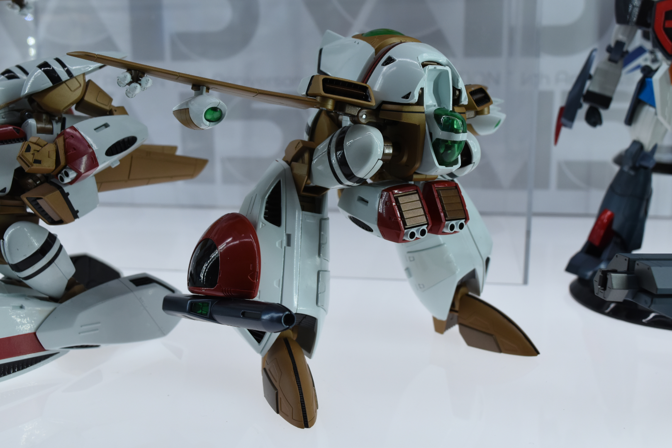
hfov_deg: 49.6
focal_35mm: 39
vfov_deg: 34.2
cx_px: 336
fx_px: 728
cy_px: 224
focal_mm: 26
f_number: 8
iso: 640
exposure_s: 1/320
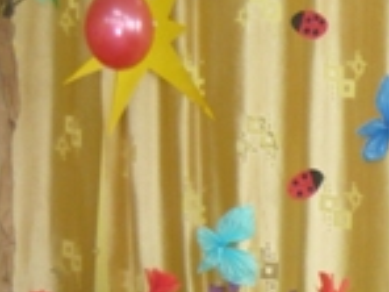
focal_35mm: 110
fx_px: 1236
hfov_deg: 15.9
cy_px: 389
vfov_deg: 13.0
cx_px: 635
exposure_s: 1/30
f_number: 2.8
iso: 250
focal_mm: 5.5
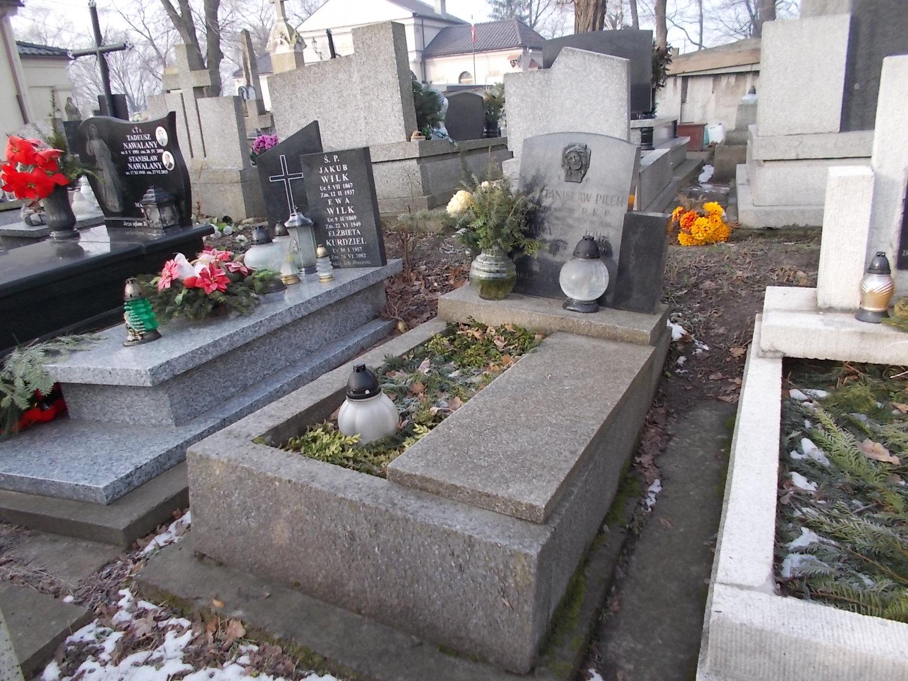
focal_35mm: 26
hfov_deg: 67.3
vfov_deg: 53.1
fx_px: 682
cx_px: 454
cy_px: 340
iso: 80
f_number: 3.2
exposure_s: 1/125
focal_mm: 4.6
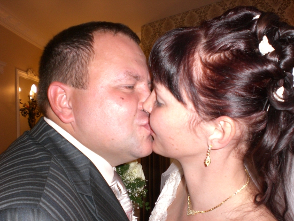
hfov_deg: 49.0
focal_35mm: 38
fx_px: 323
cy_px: 110
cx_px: 147
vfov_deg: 37.7
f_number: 3.1
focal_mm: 6.3
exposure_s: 1/60
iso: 200
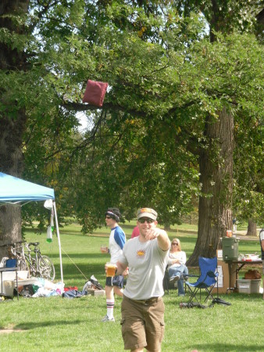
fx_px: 1229
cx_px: 132
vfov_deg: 16.3
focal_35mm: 121
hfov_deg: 12.3
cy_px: 176
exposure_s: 1/304
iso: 200
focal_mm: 21.69
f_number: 4.9
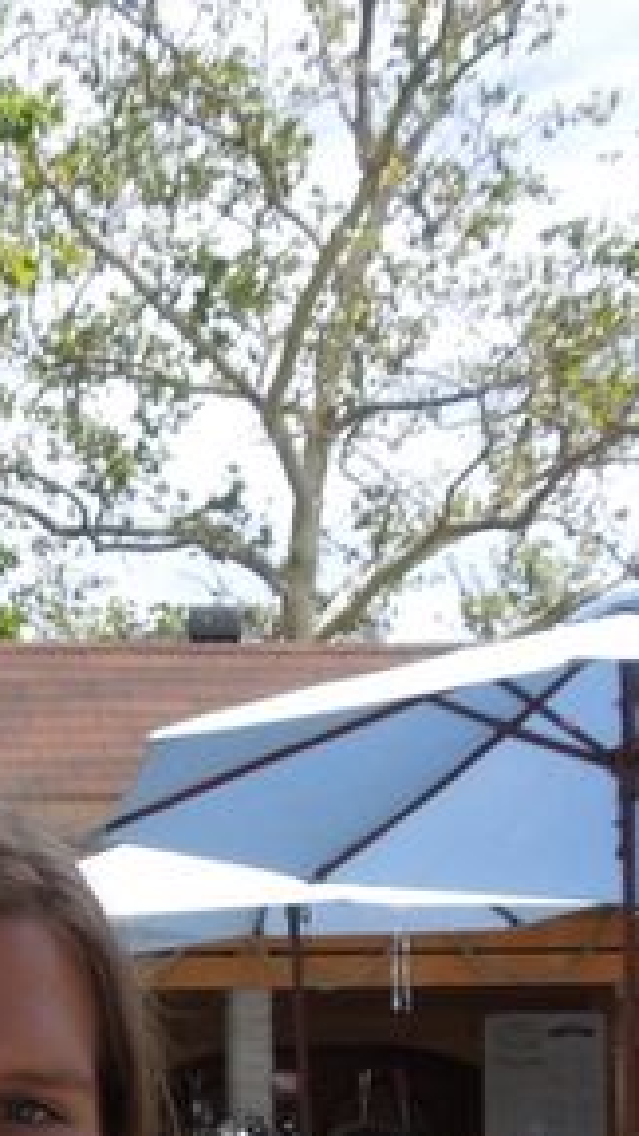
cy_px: 1258
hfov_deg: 12.2
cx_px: -114
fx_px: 2922
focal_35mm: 97
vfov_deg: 20.9
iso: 100
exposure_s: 1/640
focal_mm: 4.5
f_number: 3.3
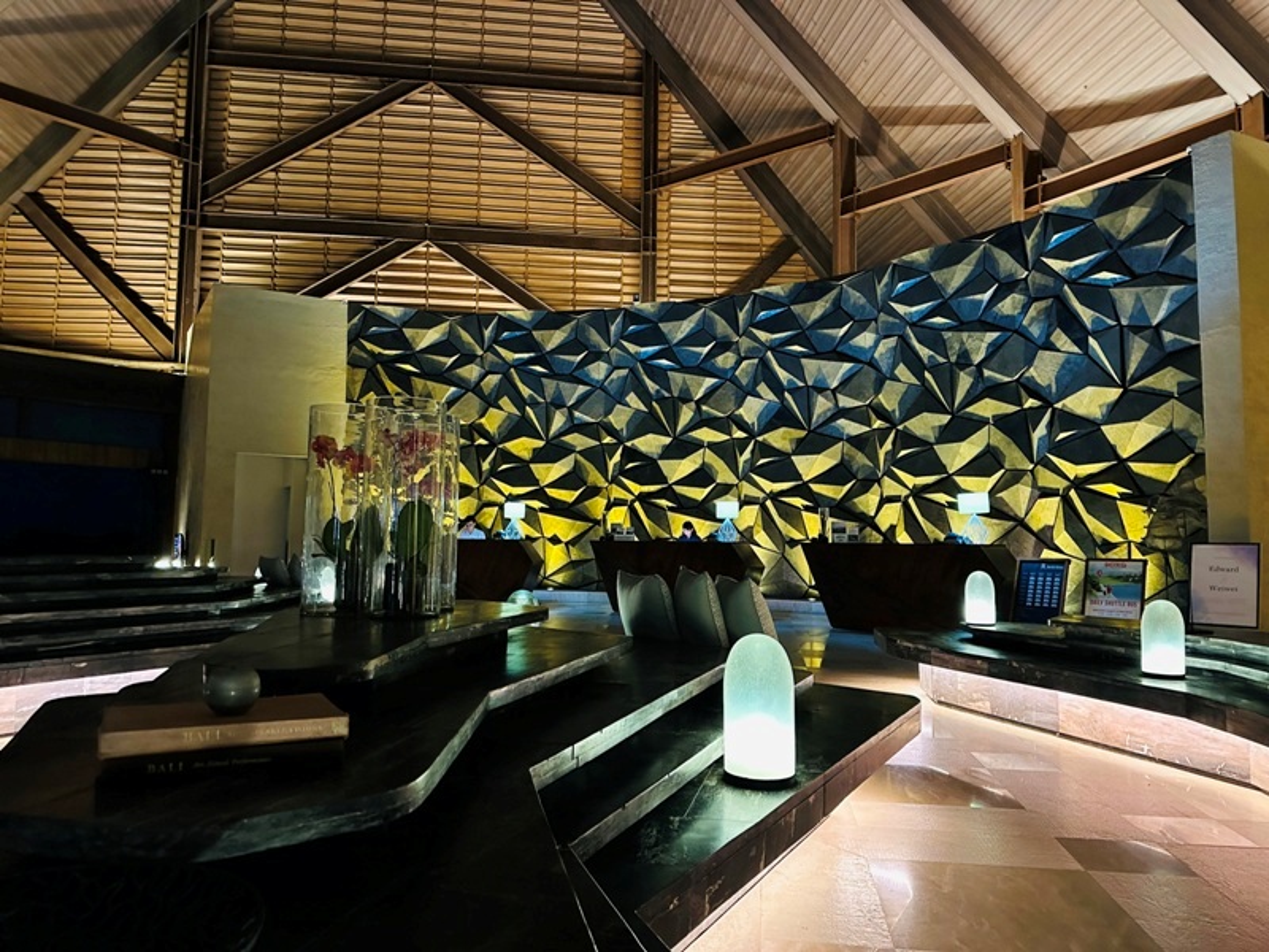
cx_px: 634
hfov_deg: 71.6
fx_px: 880
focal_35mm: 24
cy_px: 476
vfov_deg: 56.8
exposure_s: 1/33
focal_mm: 6.86
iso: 1000
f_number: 1.78
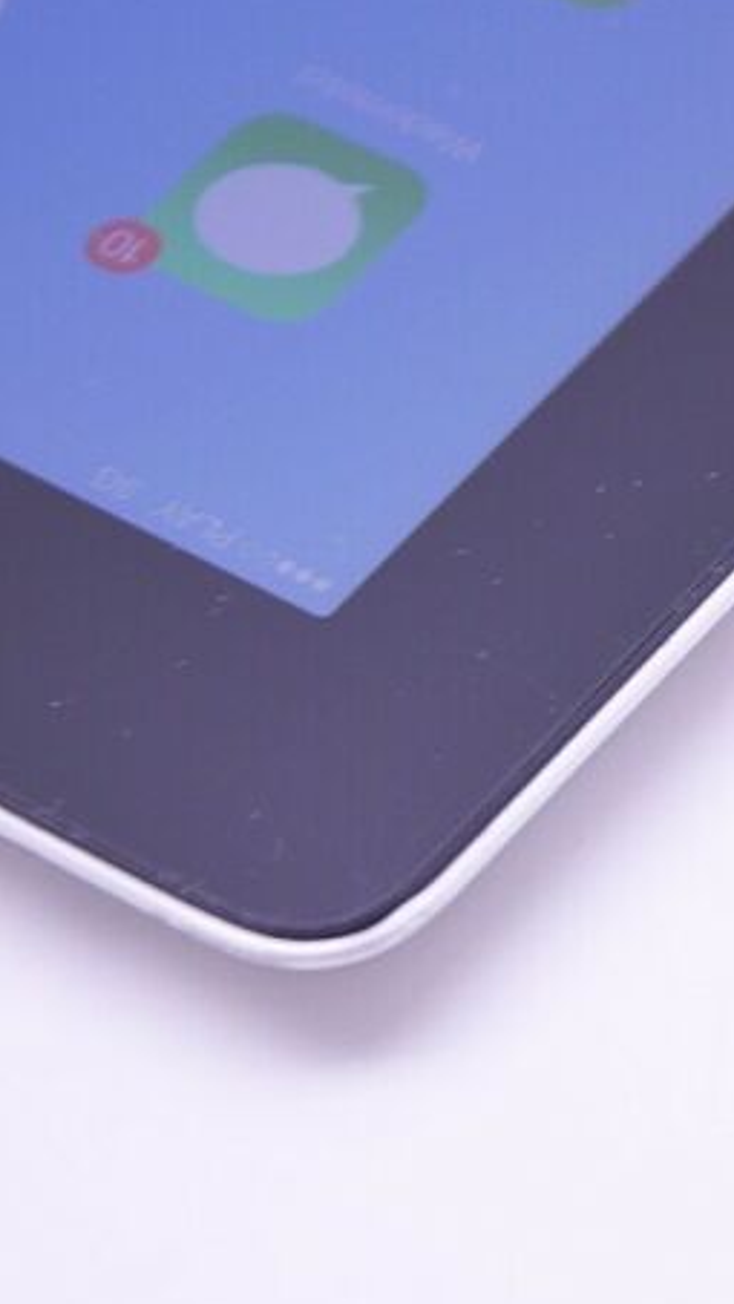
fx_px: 9679
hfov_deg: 4.3
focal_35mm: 280
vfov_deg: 7.7
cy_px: 584
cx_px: 780
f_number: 5.6
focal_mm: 105
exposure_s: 1/160
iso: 400
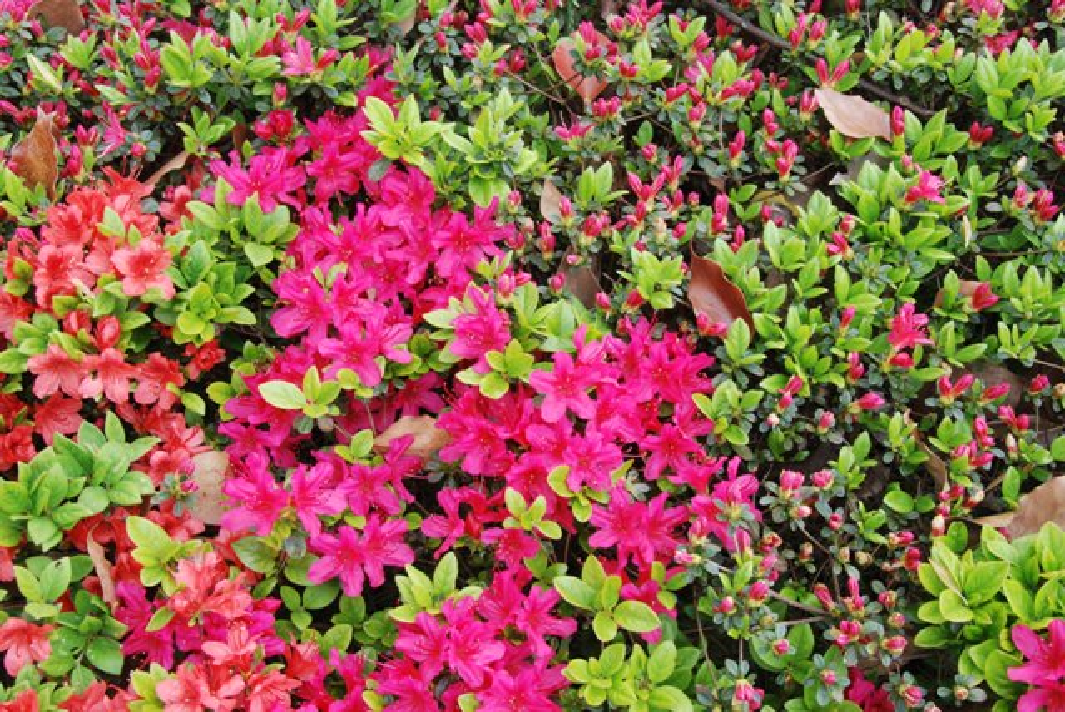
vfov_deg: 28.1
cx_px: 532
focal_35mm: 48
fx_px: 1421
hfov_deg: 41.1
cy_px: 356
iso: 400
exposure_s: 1/30
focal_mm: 32
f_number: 16
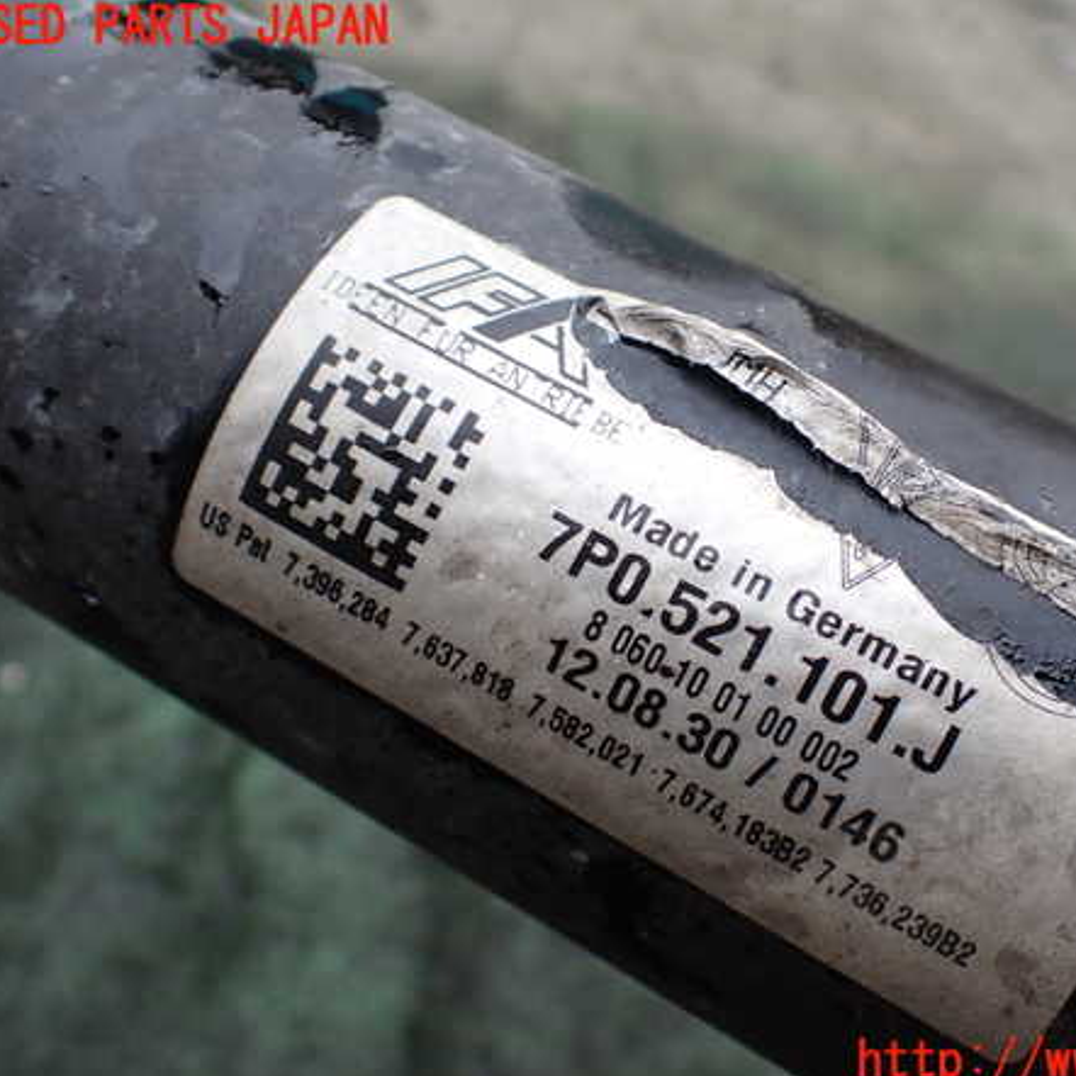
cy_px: 545
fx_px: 1266
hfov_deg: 45.6
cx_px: 677
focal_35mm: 36
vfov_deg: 46.0
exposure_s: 1/200
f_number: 2.3
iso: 100
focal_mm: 5.4
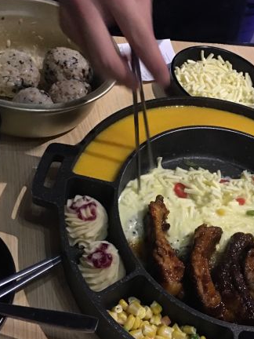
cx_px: 175
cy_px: 180
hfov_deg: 30.6
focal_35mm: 47
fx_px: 460
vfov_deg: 40.4
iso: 160
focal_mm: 4.15
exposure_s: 1/8
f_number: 2.2
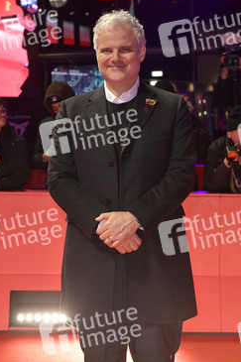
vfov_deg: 29.7
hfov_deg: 20.0
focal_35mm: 68
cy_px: 182
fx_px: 683
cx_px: 119
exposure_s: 1/250
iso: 2000
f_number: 6.3
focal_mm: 62
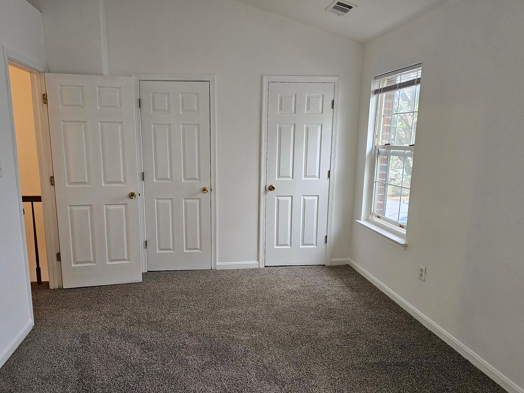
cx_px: 231
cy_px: 212
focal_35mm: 26
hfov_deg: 67.1
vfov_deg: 53.0
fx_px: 394
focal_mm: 6.3
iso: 400
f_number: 1.7
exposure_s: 1/120
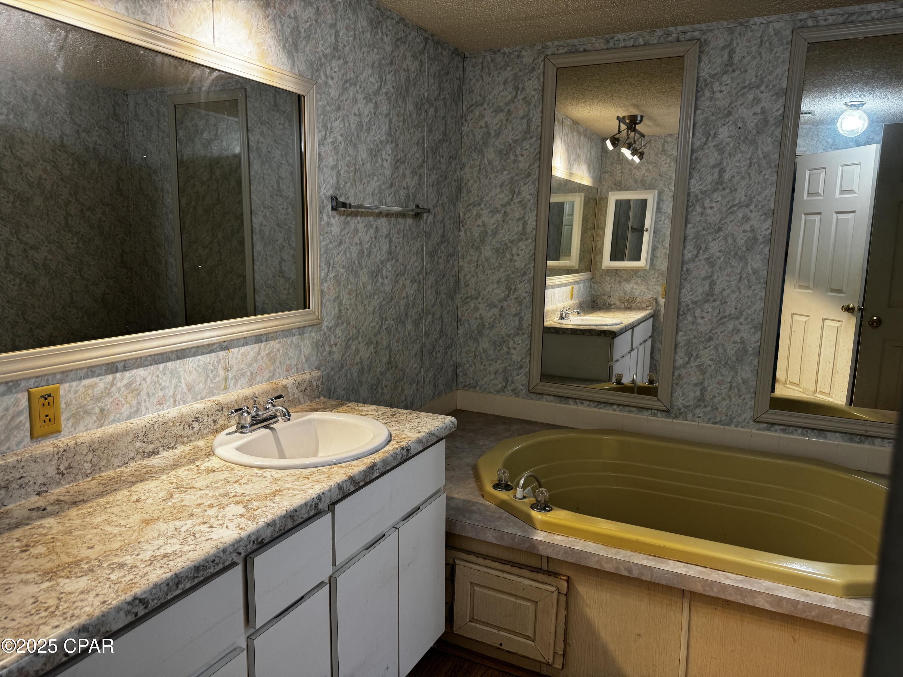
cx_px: 452
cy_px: 338
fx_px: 626
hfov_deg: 71.6
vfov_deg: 56.8
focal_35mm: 24
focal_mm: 6.76
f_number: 1.78
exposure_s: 1/60
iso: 100
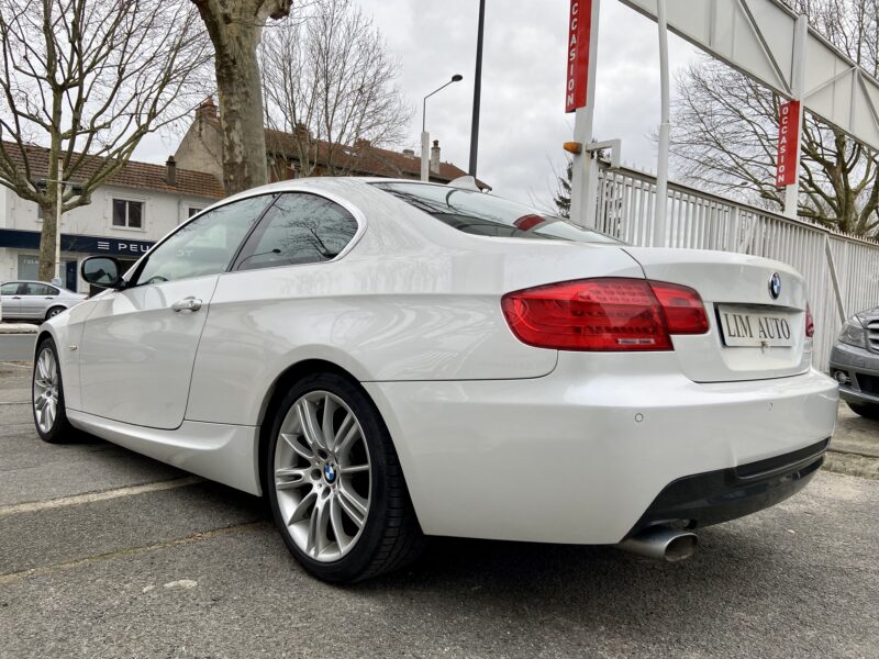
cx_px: 440
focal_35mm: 26
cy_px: 330
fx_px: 660
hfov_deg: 67.3
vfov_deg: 53.1
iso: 32
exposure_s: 1/544
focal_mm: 4.25
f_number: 1.8
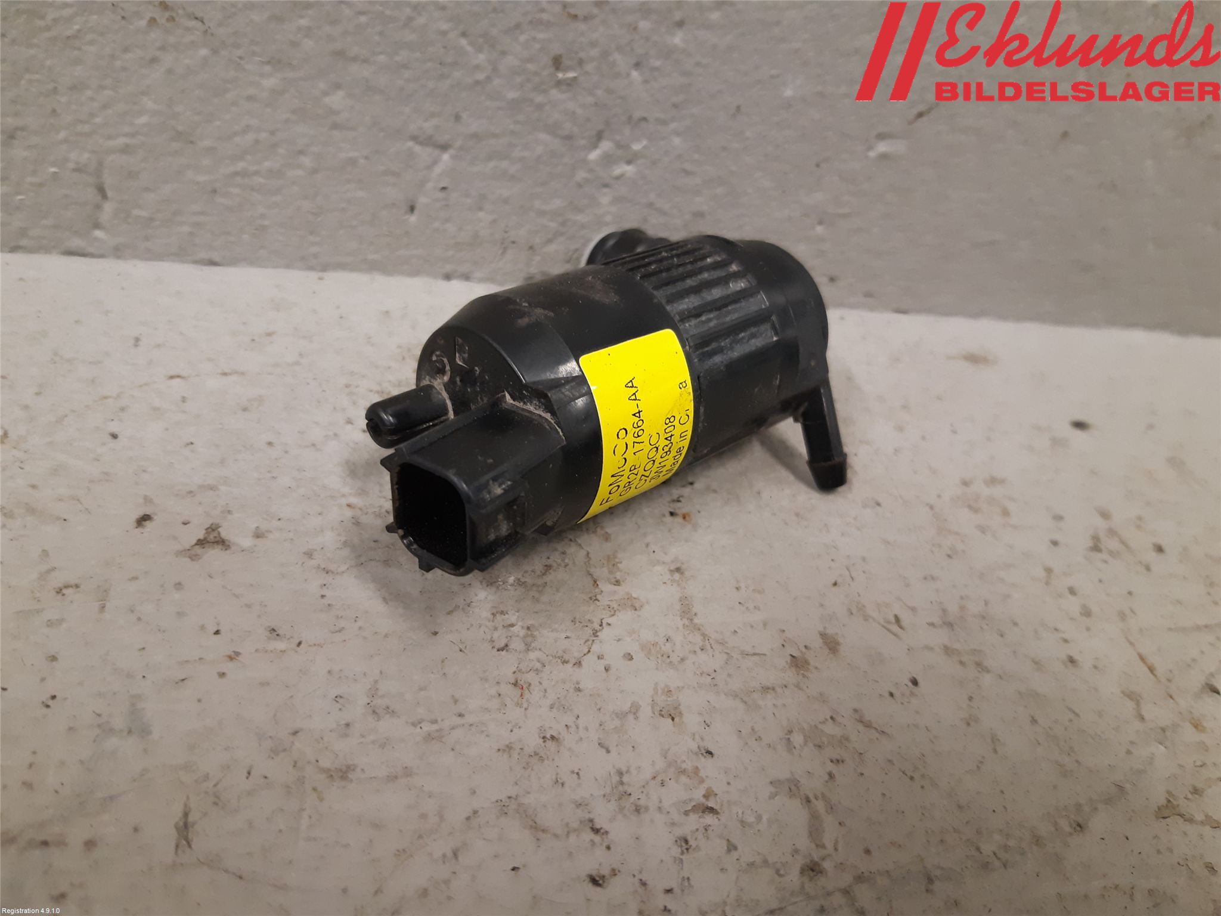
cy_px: 458
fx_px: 917
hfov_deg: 67.3
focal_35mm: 26
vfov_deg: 53.1
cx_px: 610
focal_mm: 3.93
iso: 200
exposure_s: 1/50
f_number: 1.7
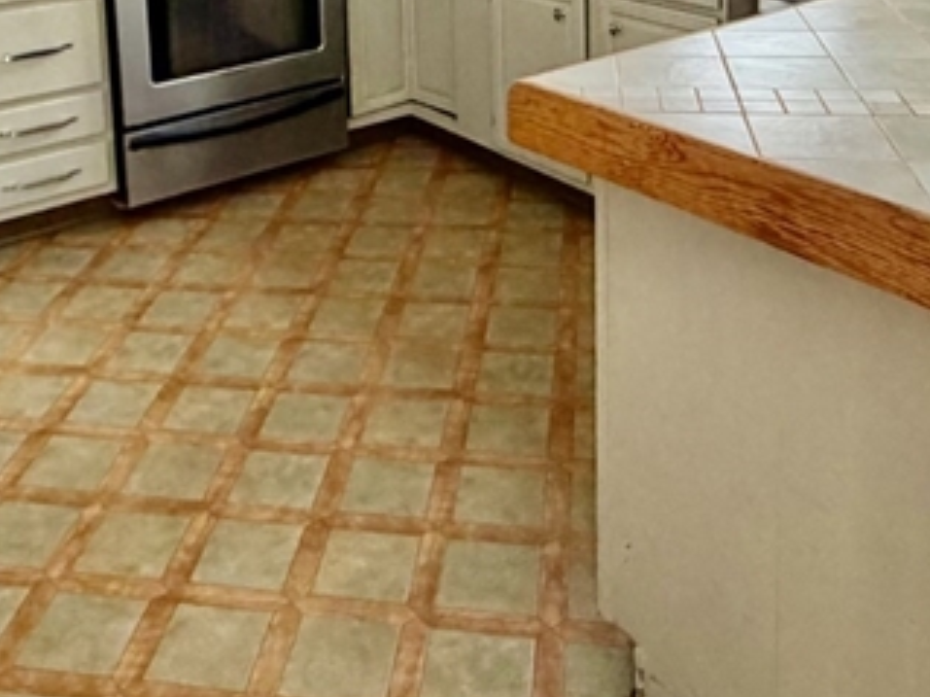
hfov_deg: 42.0
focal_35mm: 45
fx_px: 1209
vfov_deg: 29.0
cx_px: 399
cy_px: -76
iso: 320
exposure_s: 1/79
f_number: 2.2
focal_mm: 2.22
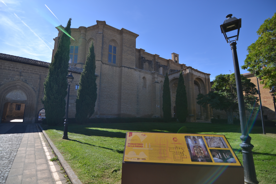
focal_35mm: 16
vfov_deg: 72.1
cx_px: 138
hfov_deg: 95.0
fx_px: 126
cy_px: 92
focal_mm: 11
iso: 100
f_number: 2.8
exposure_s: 1/1600
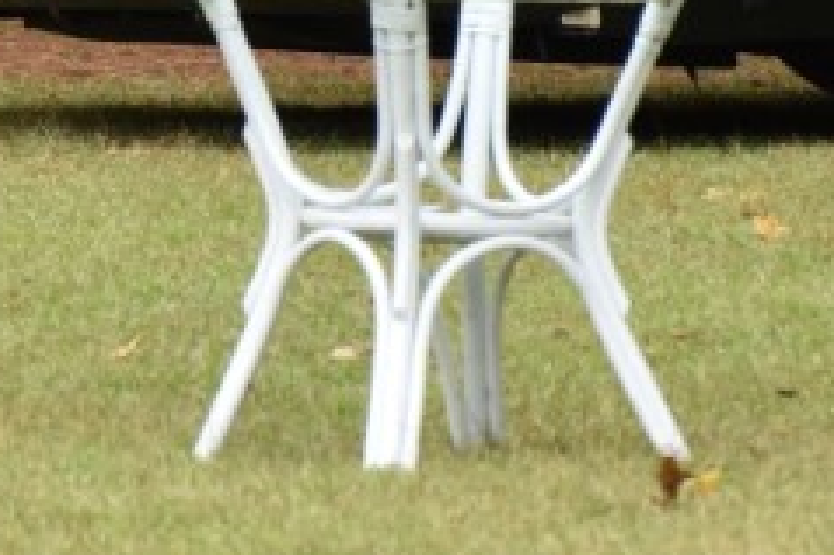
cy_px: -63
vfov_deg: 1.8
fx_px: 17580
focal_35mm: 759
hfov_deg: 2.7
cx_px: -220
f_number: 5.6
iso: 360
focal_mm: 105
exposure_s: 1/500
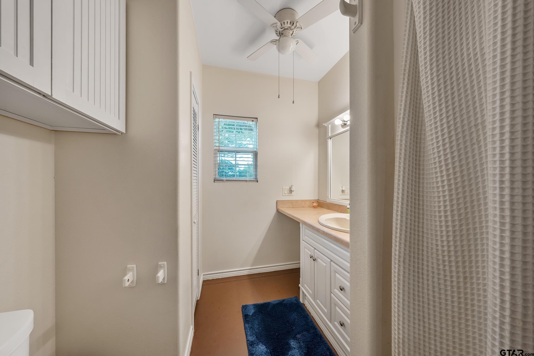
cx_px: 267
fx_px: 178
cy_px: 178
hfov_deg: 112.6
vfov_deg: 90.0
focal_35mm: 12
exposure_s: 1/40
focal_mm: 12
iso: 800
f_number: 8
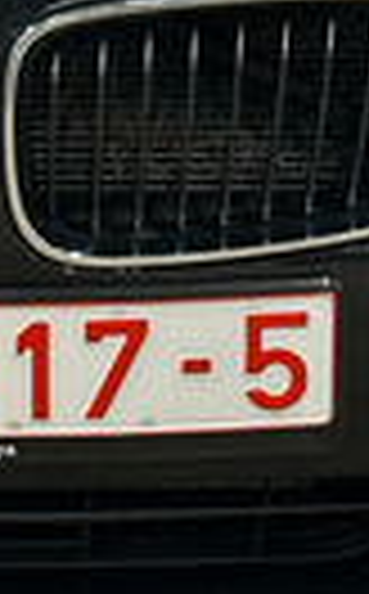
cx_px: 0
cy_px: -171
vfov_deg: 8.9
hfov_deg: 5.6
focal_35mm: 232
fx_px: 3749
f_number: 1.8
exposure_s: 1/55
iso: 250
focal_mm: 6.86
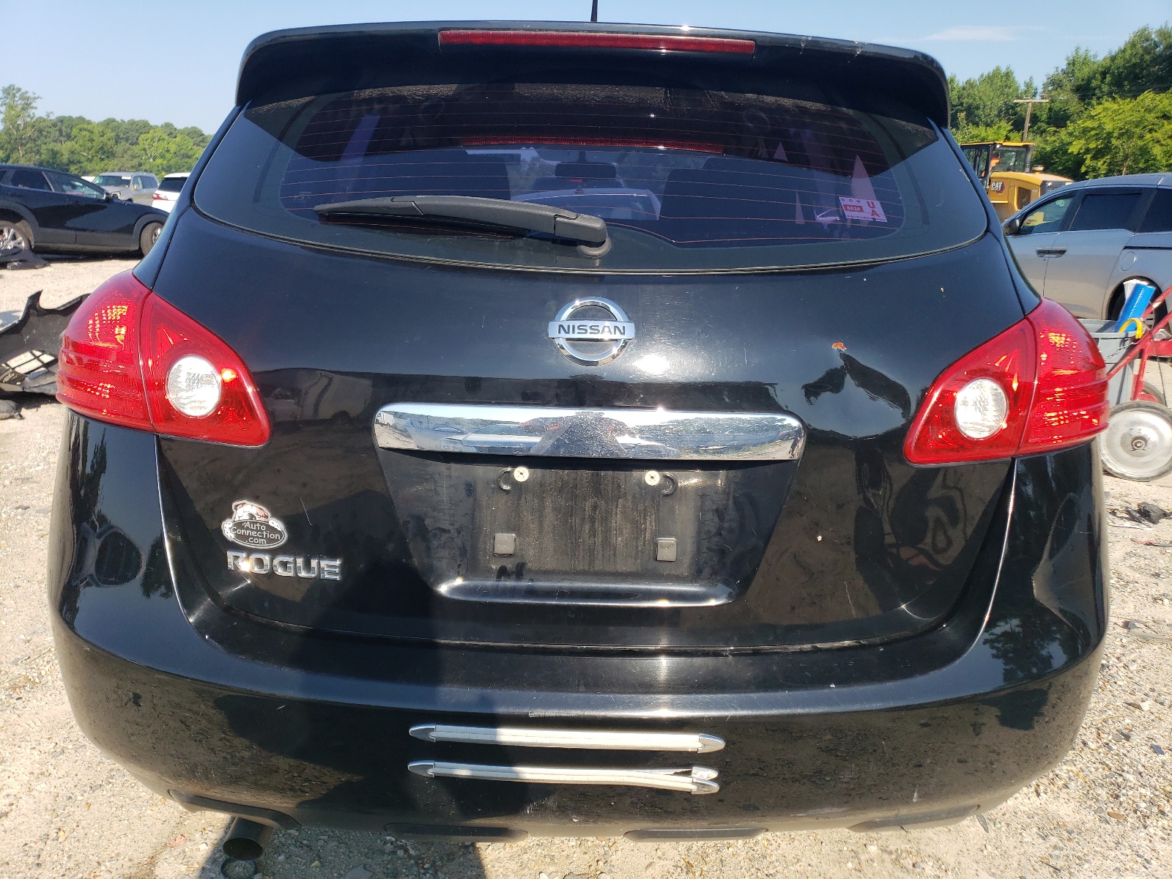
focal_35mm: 26
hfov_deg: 67.3
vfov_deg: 53.1
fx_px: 880
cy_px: 440
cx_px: 586
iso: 50
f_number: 1.5
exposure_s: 1/2000
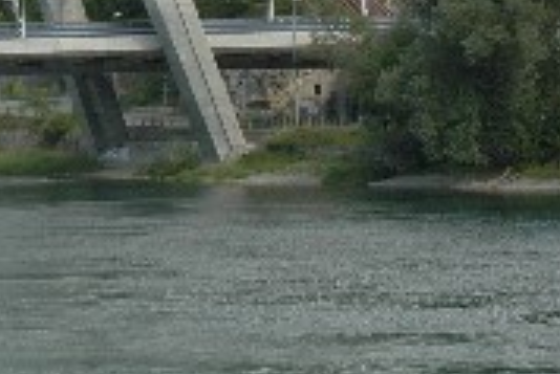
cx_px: -216
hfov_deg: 13.4
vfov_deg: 9.2
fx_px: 2284
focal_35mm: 147
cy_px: -82
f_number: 10
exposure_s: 1/320
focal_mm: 29
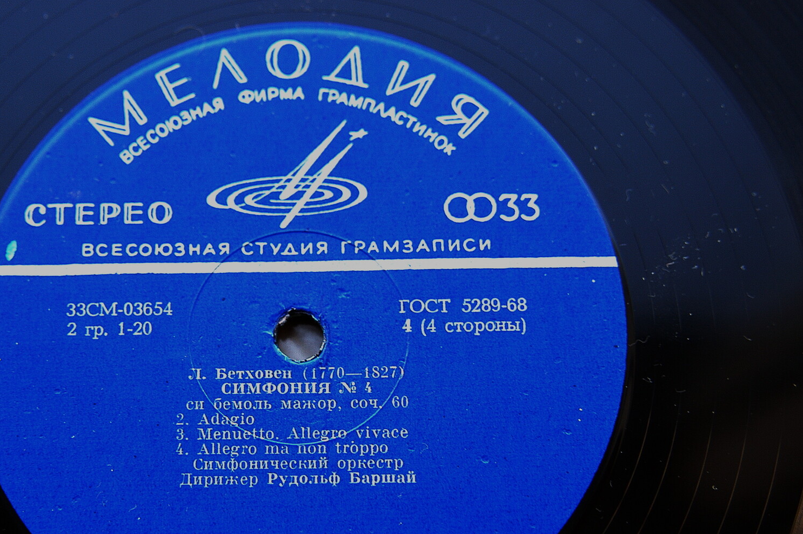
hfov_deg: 28.5
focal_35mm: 71
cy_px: 346
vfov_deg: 19.2
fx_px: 1575
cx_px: 297
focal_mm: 35
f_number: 3.5
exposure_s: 1/50
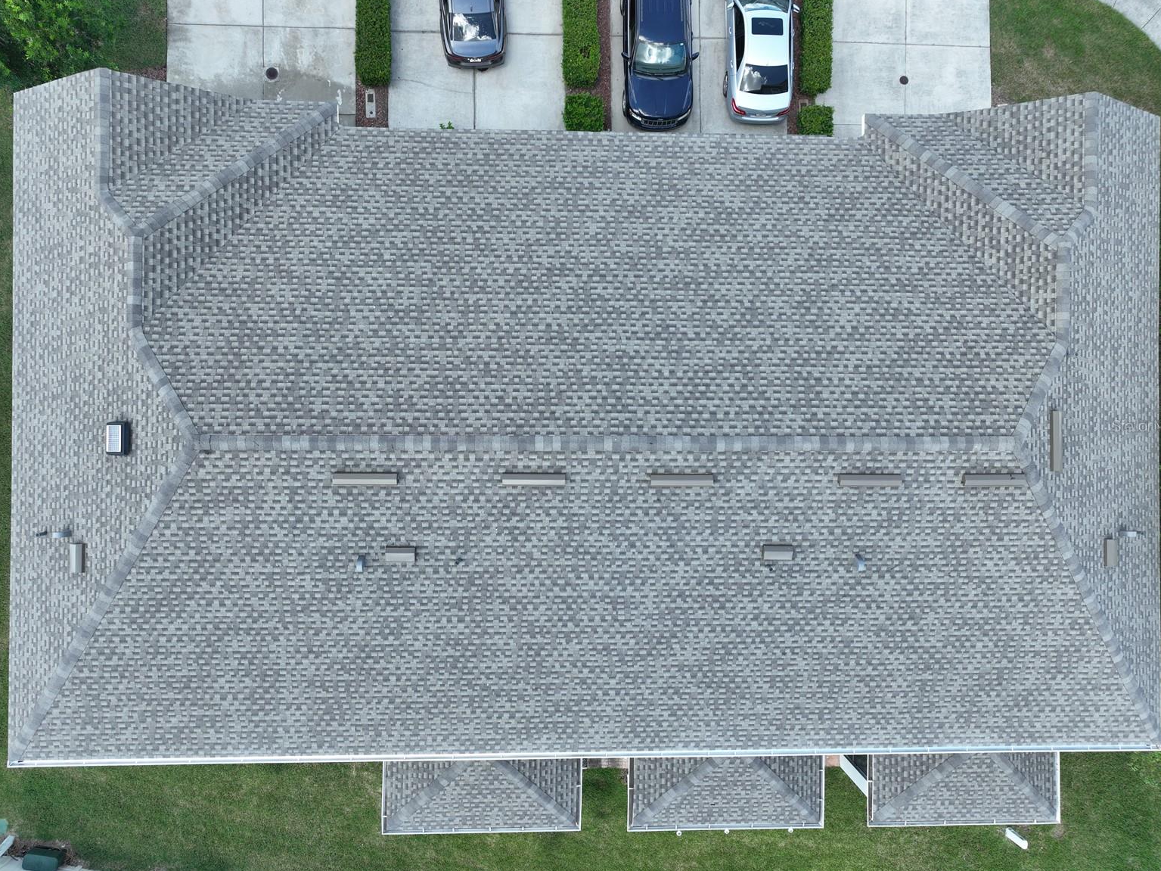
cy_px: 425
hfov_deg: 69.4
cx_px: 579
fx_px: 838
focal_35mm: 25
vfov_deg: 54.9
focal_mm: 12.29
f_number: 2.8
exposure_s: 1/320
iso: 100
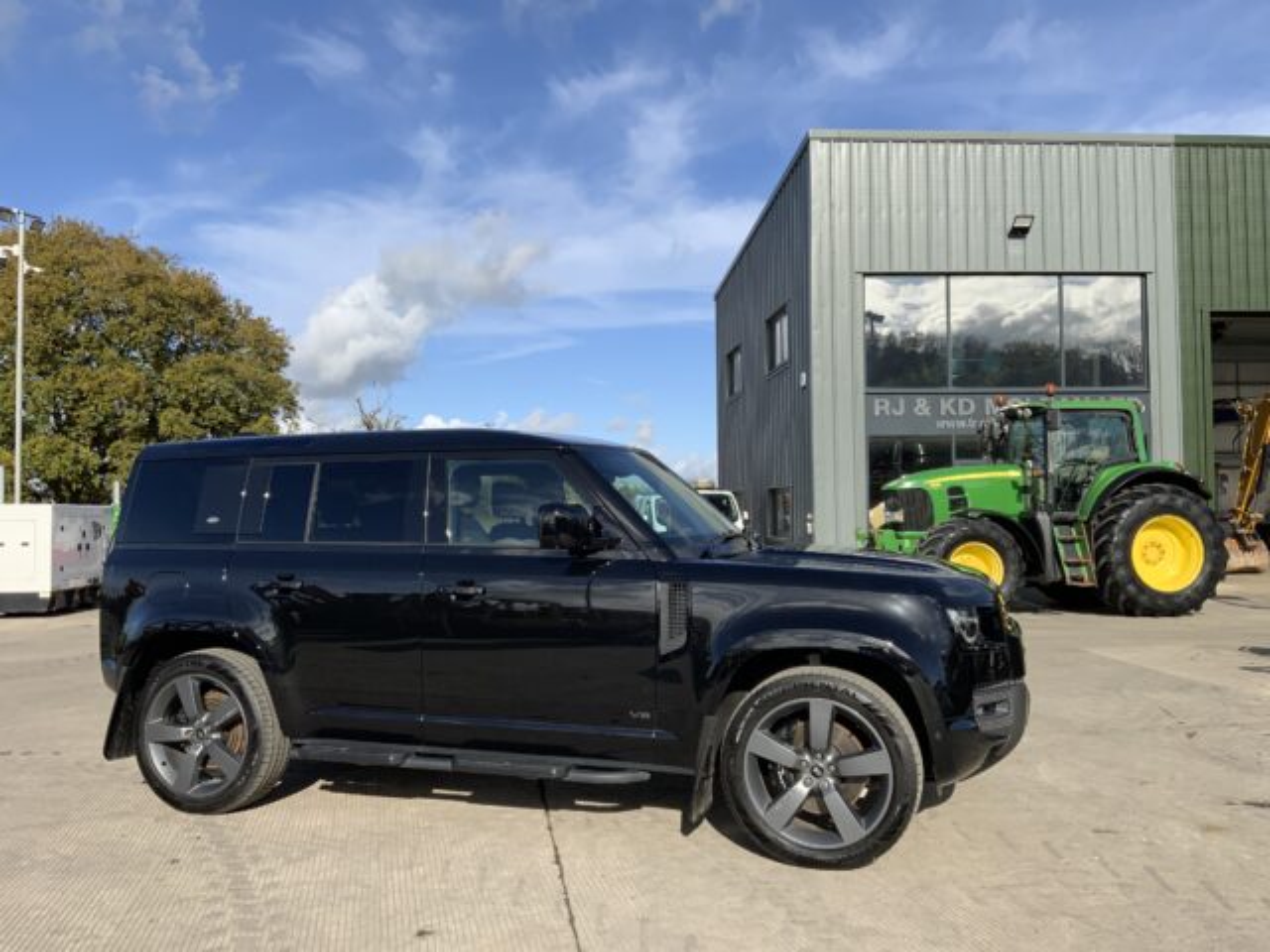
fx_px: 1064
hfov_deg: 61.7
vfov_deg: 48.2
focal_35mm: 29
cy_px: 476
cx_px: 635
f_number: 1.8
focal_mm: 3
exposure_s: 1/2141
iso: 16
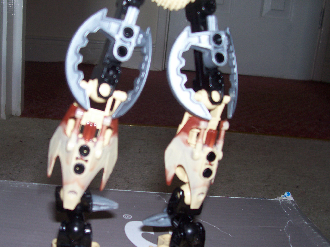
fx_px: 438
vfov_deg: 31.4
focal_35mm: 46
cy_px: 147
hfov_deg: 41.1
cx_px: 135
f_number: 2.7
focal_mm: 5.6
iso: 80
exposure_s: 1/64
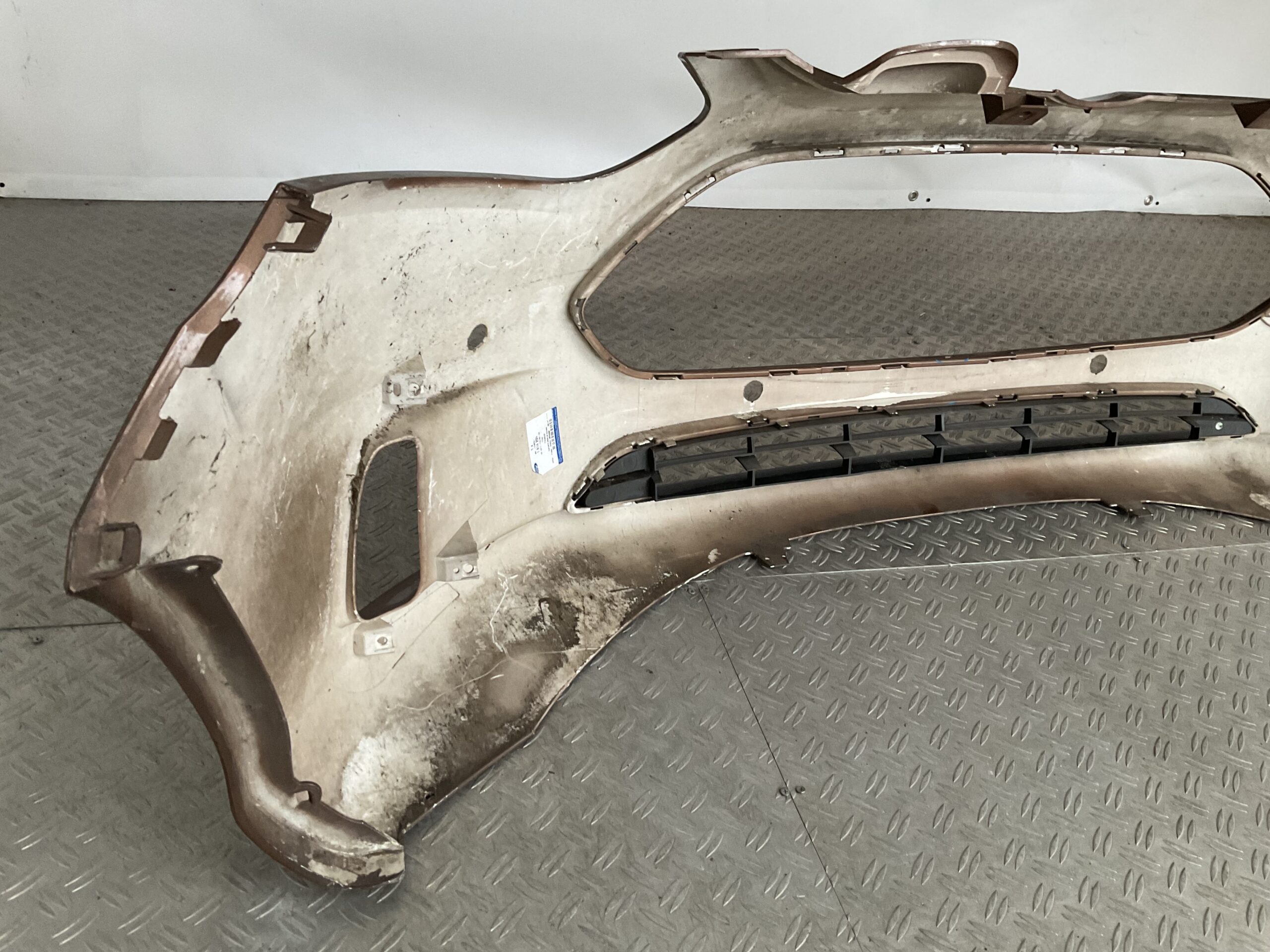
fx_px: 1064
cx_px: 635
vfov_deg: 48.2
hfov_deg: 61.7
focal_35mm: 29
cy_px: 476
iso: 125
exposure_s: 1/50
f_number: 1.8
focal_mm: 3
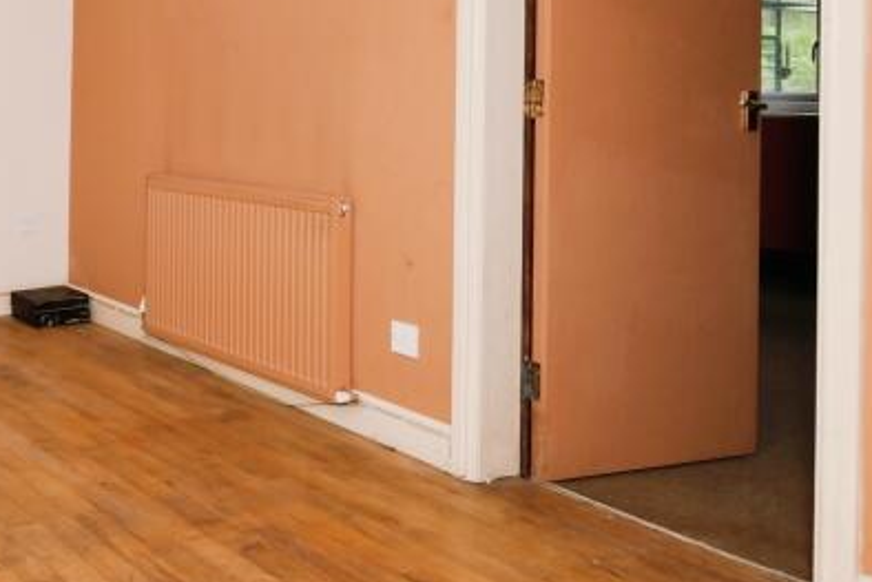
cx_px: 9
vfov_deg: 33.3
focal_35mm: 39
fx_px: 945
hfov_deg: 42.9
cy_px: 118
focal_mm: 10
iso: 400
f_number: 8
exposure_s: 1/60
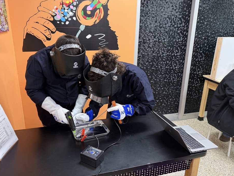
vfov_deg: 51.4
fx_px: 183
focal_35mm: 27
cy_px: 86
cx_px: 104
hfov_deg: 65.1
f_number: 1.78
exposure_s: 1/60
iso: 320
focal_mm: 6.76
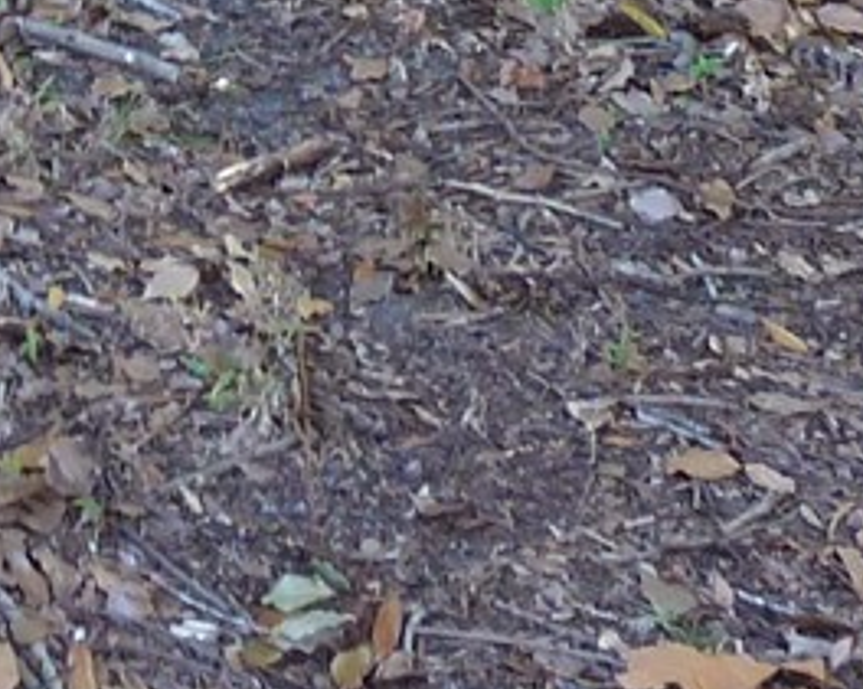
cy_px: -1198
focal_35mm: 148
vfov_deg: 9.0
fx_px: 3779
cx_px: -657
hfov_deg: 12.0
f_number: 3.3
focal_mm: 4.1
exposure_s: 1/30
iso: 100
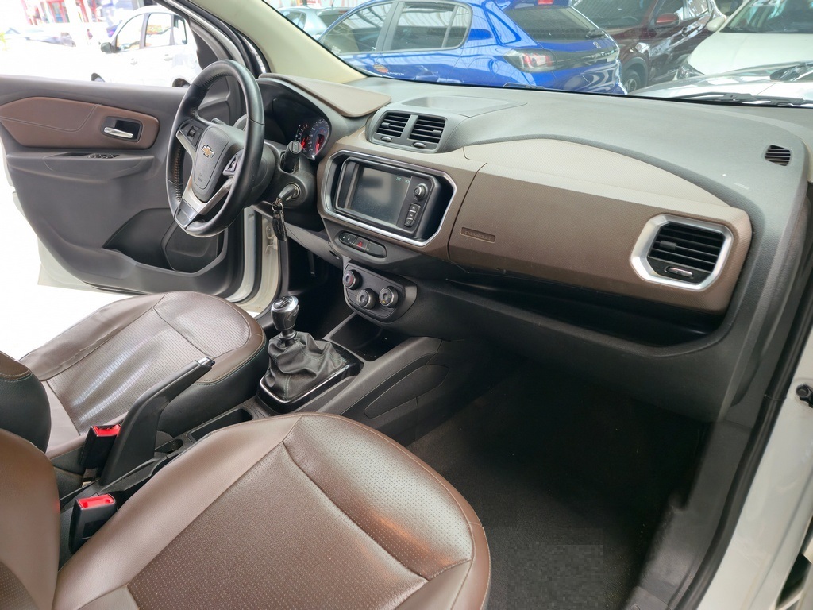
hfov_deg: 73.9
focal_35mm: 23
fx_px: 540
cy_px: 305
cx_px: 406
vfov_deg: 58.9
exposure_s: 1/60
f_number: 1.7
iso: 50
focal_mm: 6.3
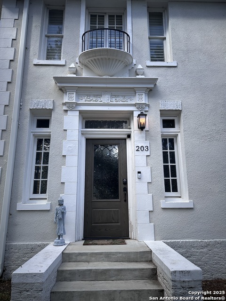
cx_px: 113
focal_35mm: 24
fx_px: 209
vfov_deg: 71.6
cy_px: 150
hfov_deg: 56.8
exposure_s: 1/903
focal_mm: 6.86
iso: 80
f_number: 1.78
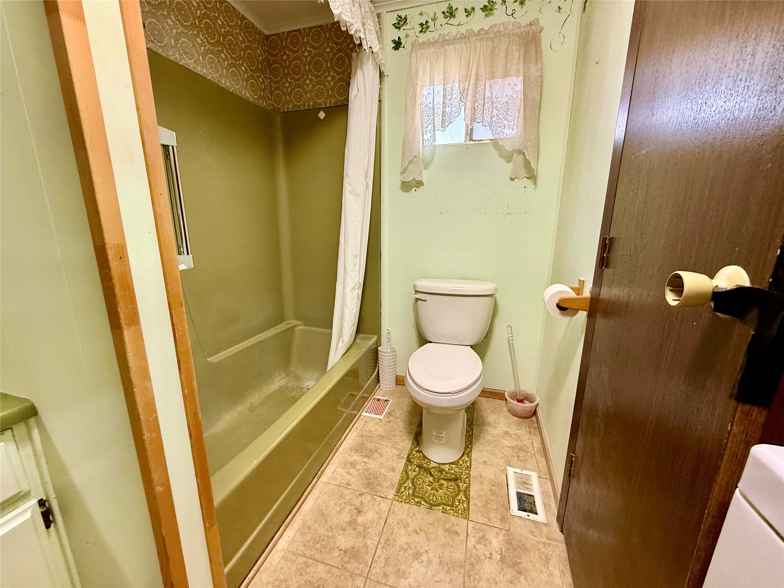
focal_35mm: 14
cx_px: 392
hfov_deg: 102.1
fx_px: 317
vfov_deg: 85.7
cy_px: 294
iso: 320
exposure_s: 1/60
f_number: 2.2
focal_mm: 2.22
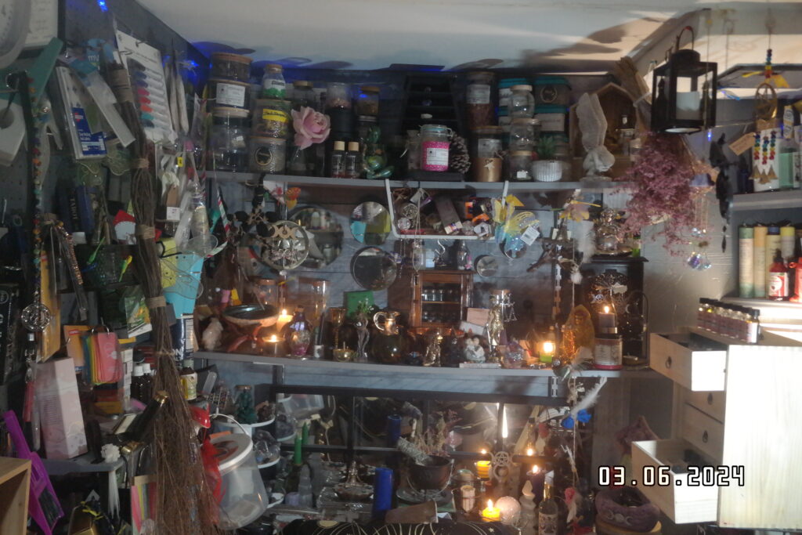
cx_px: 401
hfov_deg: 53.1
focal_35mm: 36
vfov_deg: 36.9
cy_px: 268
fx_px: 802
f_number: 3.5
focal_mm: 24
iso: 3200
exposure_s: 1/100
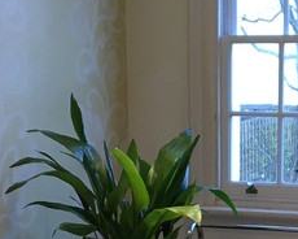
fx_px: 1111
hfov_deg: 15.2
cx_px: 227
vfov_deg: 11.9
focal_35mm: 126
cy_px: 316
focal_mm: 4.15
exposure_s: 1/33
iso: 64
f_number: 2.2
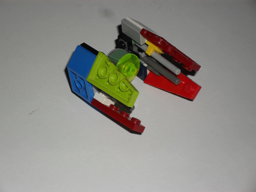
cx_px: 128
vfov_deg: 14.1
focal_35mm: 105
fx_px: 777
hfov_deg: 18.7
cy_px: 96
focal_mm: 18.9
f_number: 5.8
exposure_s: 1/60
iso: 100
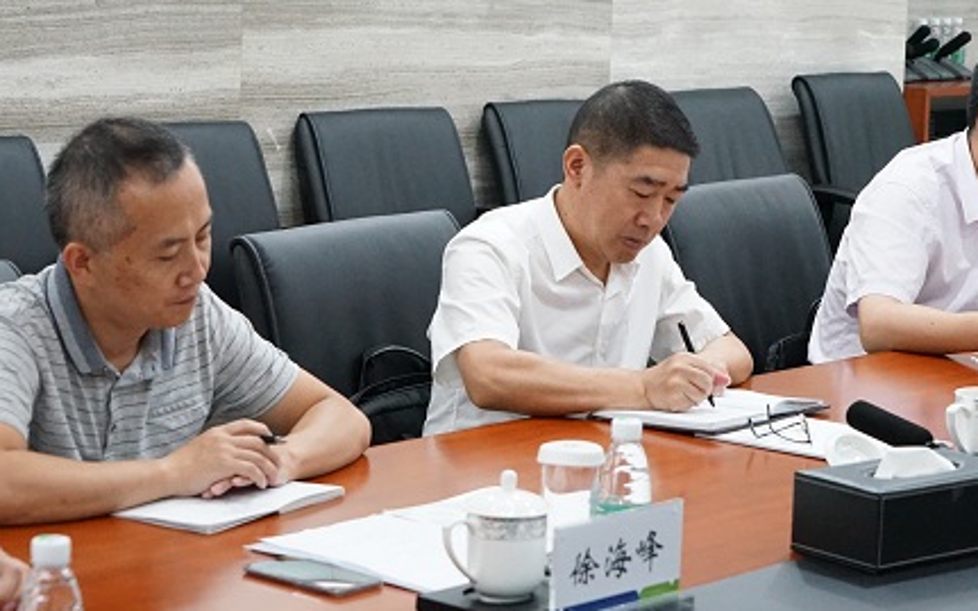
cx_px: 633
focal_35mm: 106
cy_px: 173
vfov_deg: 12.3
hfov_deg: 19.6
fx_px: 2824
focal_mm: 70
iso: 6400
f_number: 7.1
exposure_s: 1/80
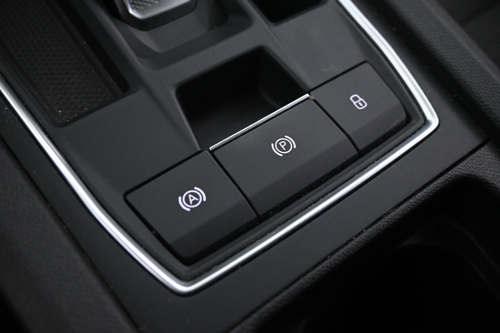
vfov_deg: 41.7
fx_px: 437
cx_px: 250
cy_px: 166
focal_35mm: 32
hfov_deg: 59.5
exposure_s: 1/30
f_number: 4
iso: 3200
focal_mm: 21
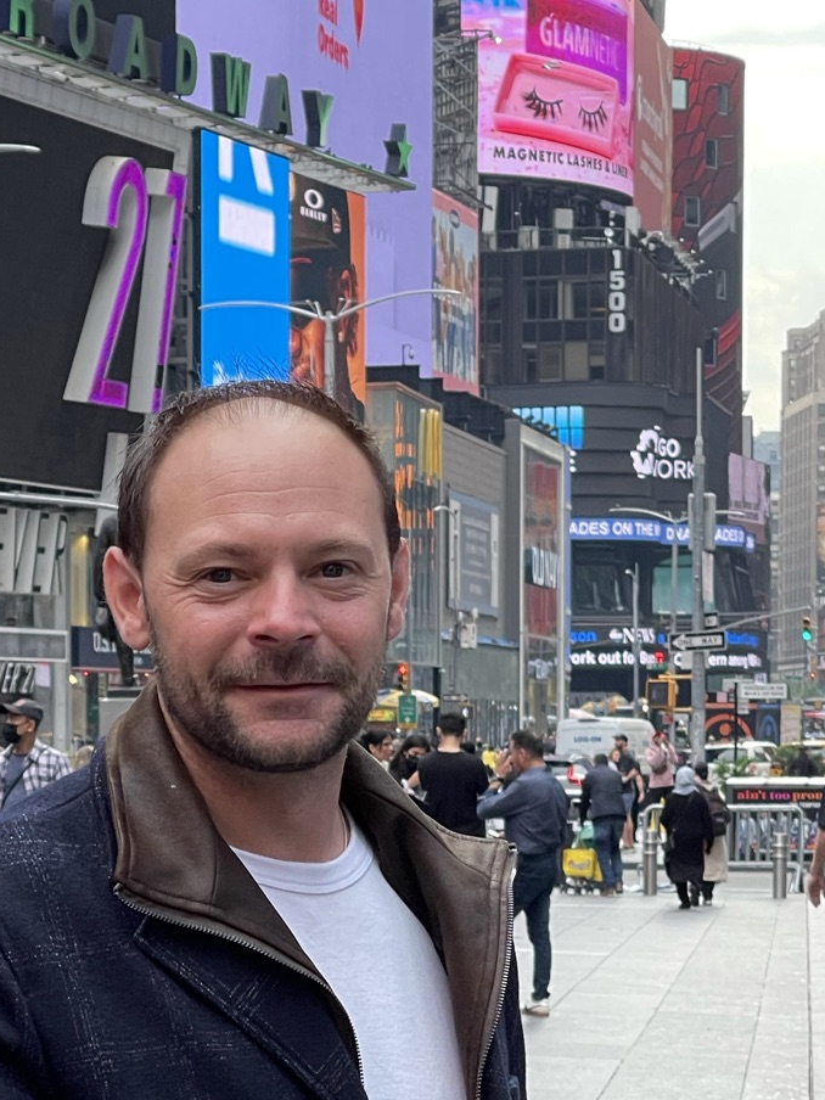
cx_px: 320
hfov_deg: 10.2
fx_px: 4608
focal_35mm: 145
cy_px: 837
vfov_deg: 13.6
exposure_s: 1/280
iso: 32
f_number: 2.2
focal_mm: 7.5
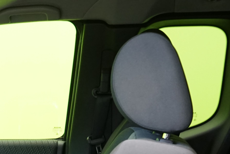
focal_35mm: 101
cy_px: 241
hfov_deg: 18.8
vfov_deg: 12.8
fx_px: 645
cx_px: -64
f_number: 5.6
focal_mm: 30
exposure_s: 1/20
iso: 2000
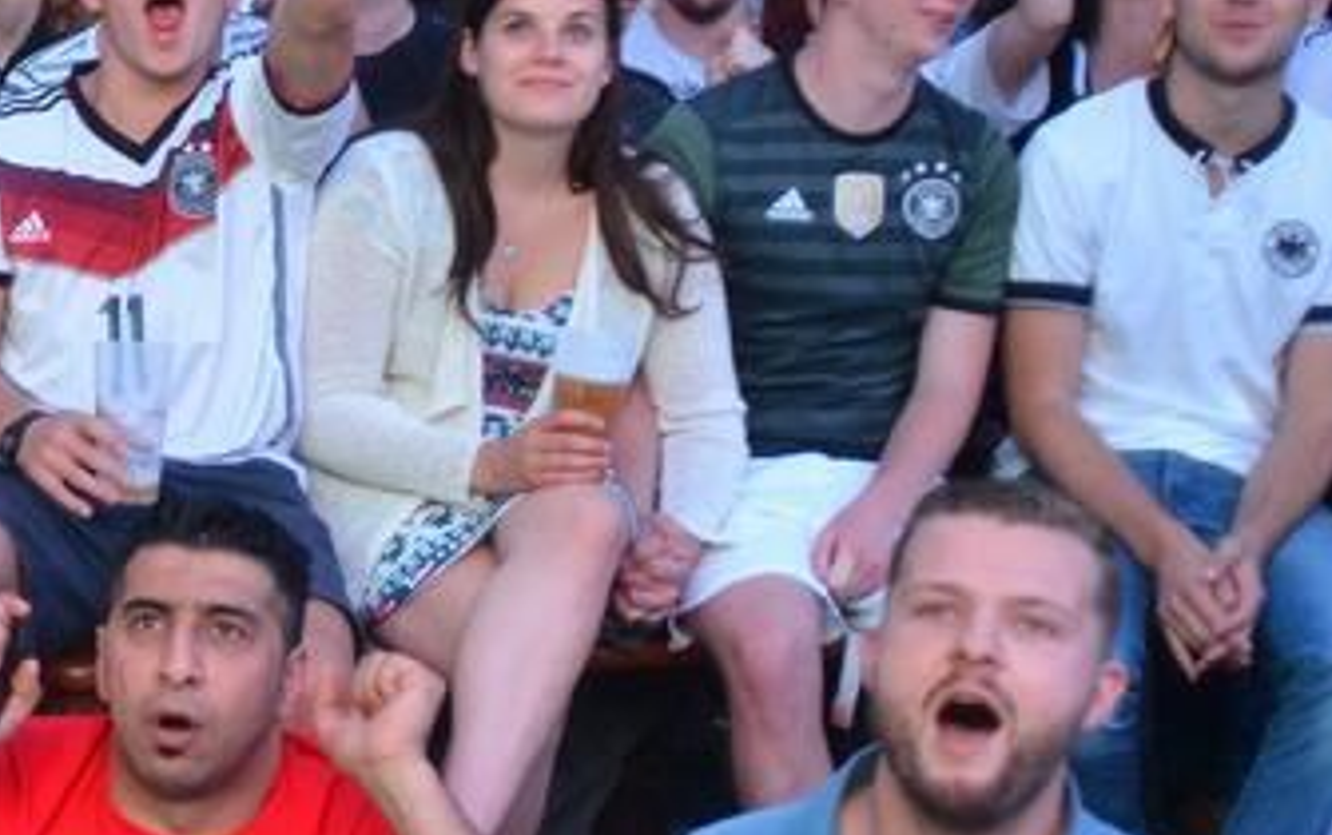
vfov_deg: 14.3
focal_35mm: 91
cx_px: -429
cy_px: 608
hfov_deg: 20.6
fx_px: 3306
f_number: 2.8
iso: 800
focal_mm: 20
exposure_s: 1/125
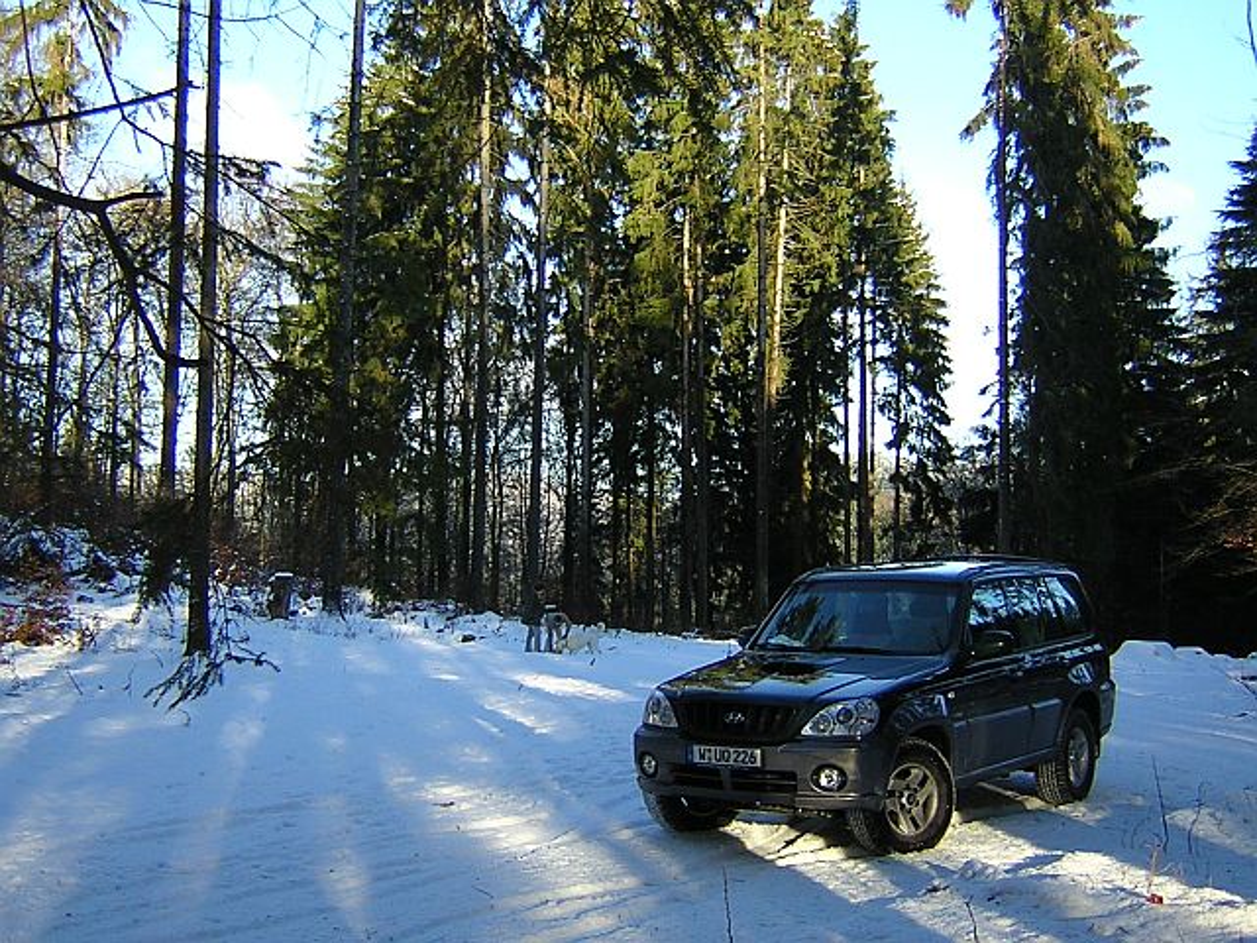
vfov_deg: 39.7
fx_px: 1307
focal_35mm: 36
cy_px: 472
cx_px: 628
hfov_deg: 51.4
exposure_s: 1/281
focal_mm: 4.7
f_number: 2.6
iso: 100
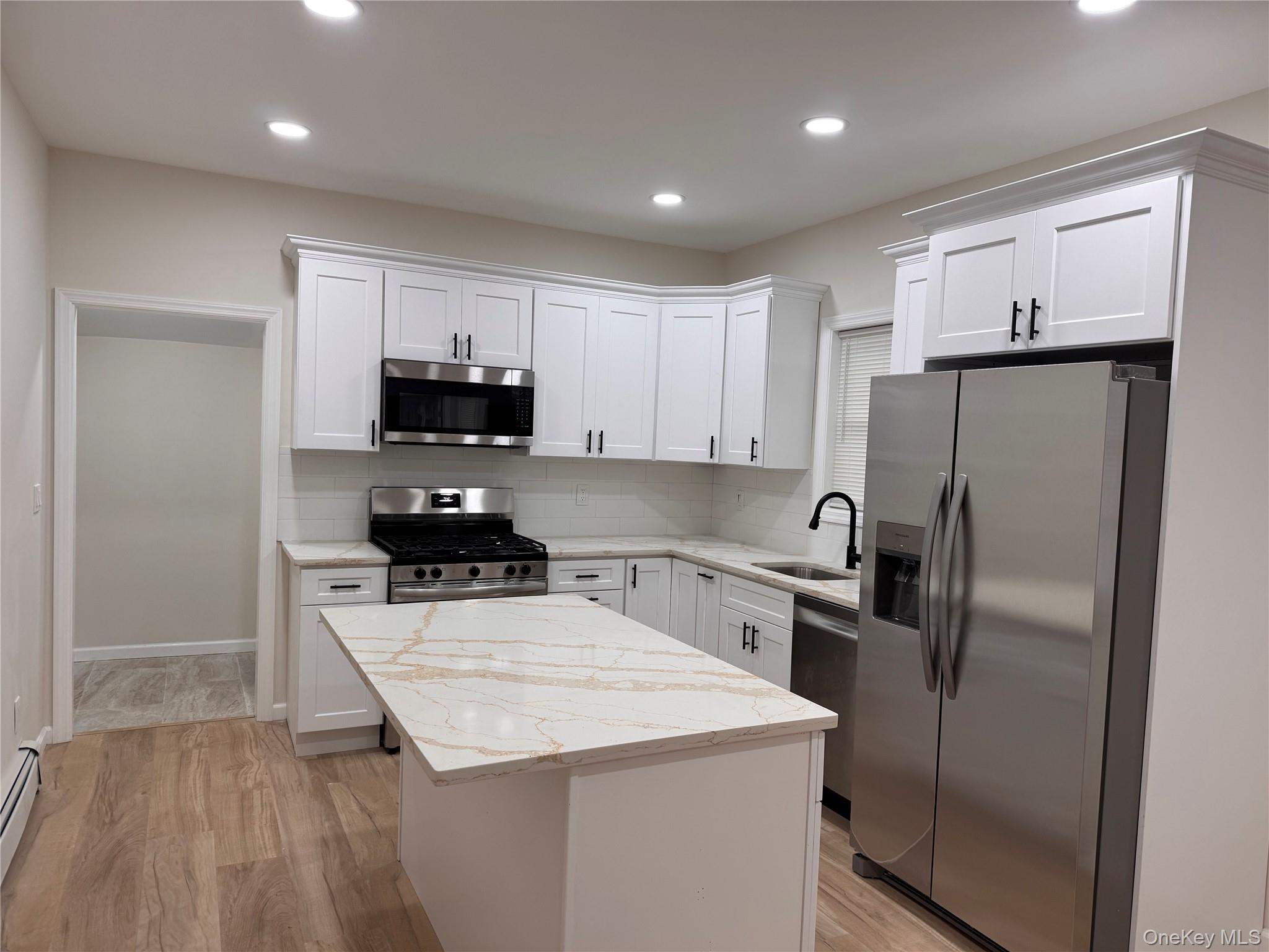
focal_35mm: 24
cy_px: 476
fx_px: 880
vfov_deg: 56.8
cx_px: 634
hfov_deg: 71.6
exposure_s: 1/120
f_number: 1.78
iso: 100
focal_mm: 6.76
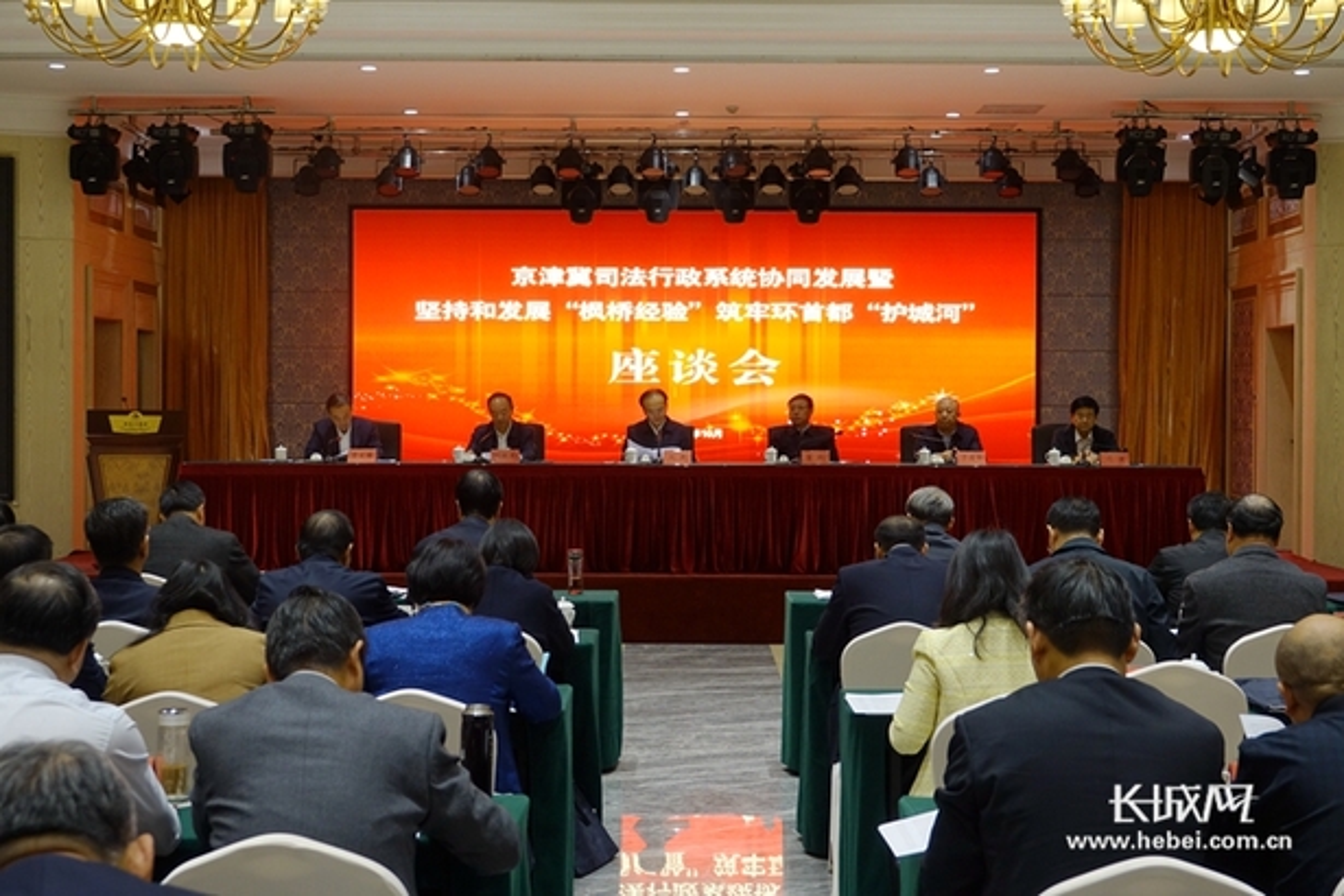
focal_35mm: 54
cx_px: 672
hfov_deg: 36.9
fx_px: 2016
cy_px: 448
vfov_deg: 25.1
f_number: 3.2
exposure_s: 1/60
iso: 400
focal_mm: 19.68
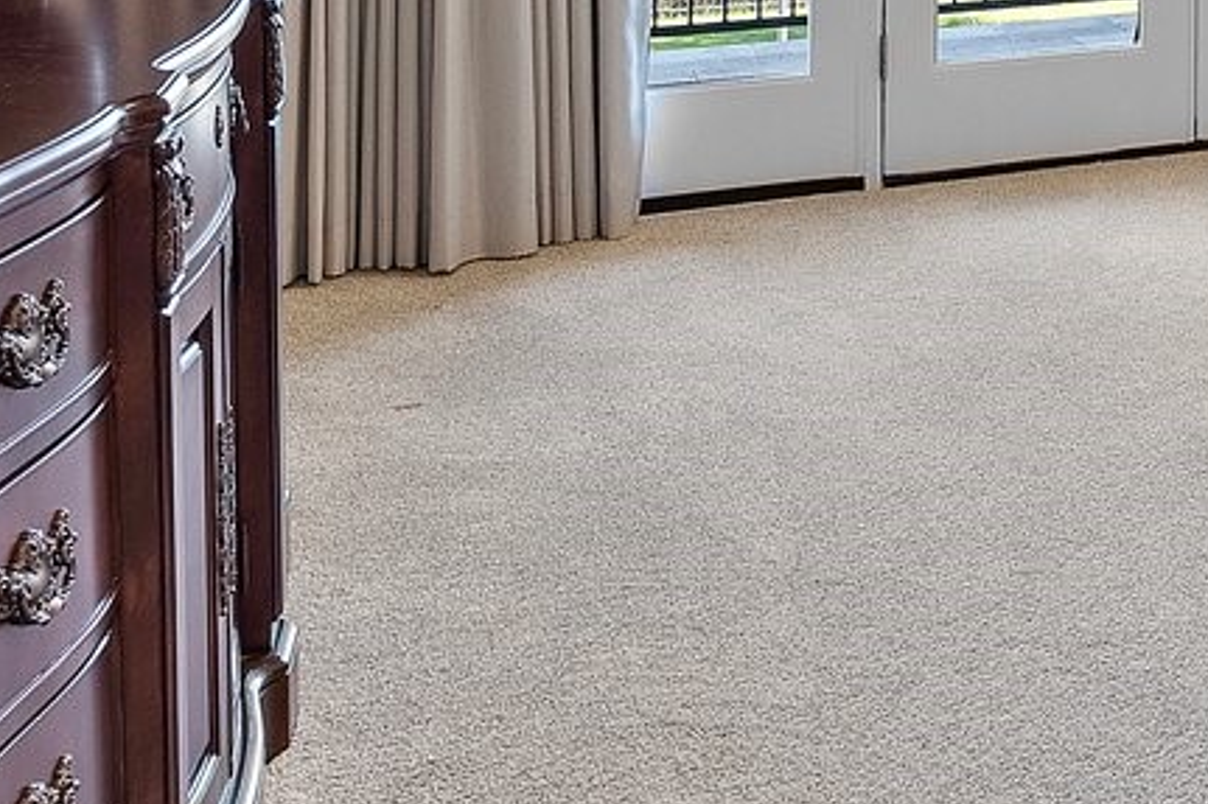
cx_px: 1606
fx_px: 1912
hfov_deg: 28.3
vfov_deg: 20.7
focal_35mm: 57
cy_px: -359
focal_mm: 12
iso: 640
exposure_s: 1/100
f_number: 8
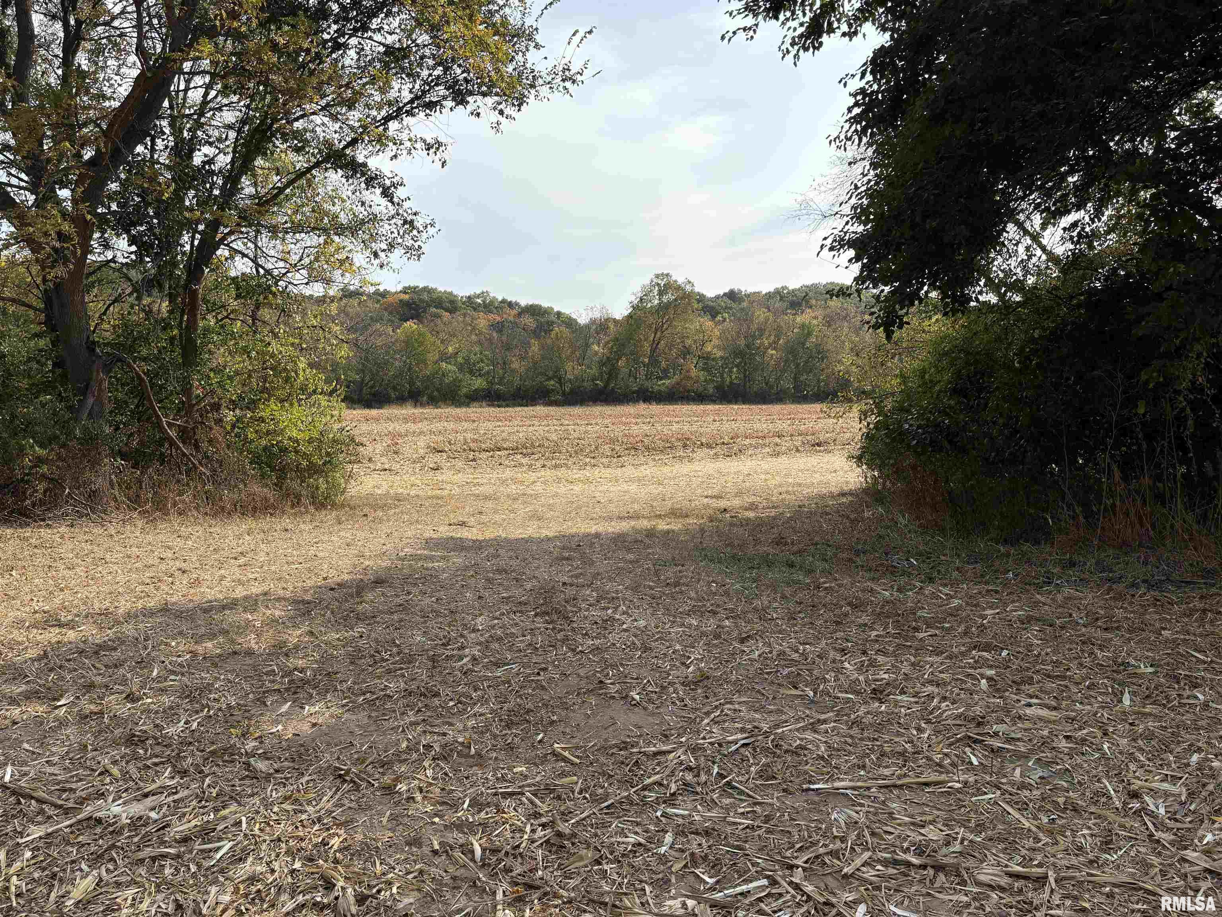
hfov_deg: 67.3
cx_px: 611
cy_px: 458
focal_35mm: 26
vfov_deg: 53.1
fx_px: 918
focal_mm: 5.96
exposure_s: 1/4950
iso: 64
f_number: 1.6
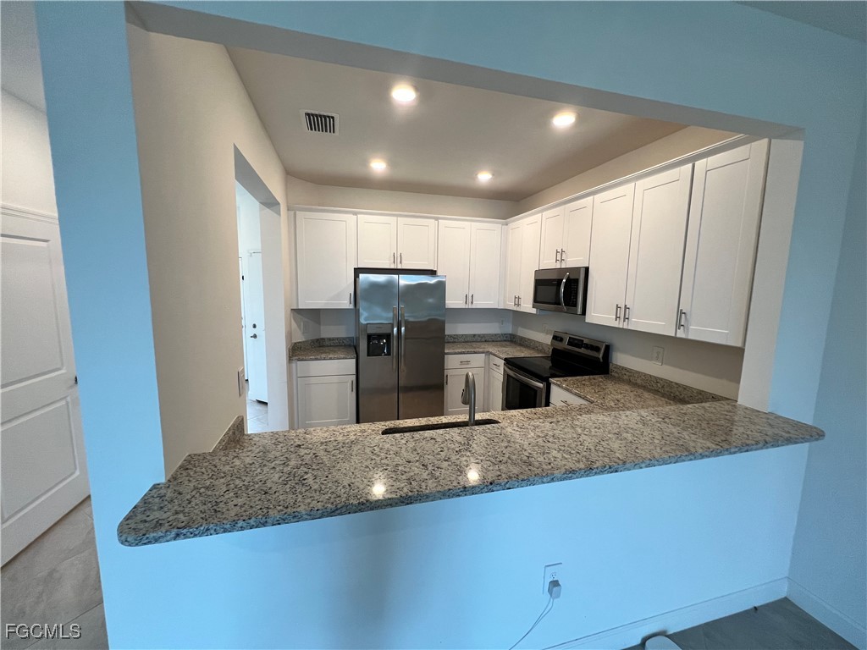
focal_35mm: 13
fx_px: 326
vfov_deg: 89.9
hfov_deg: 106.2
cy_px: 325
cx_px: 434
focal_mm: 1.57
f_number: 1.8
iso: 200
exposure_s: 1/120
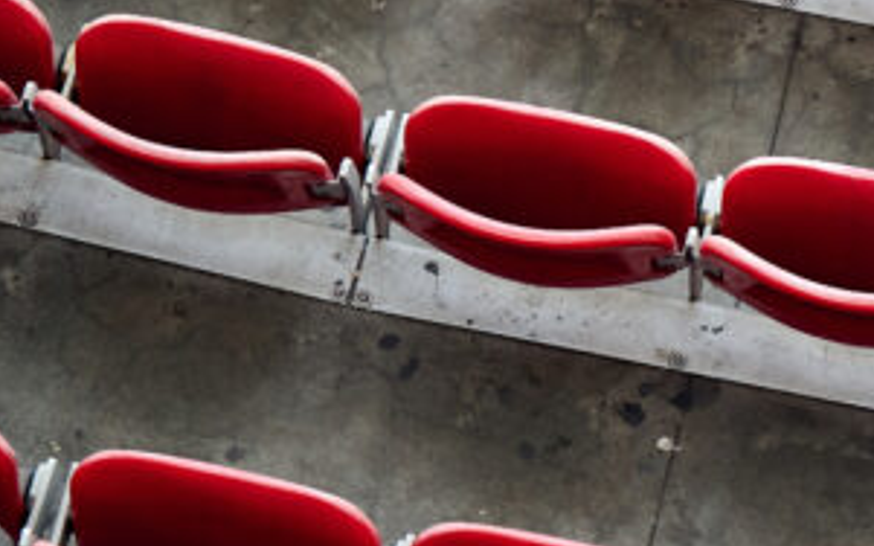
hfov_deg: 7.4
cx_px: 1037
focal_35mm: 281
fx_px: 6692
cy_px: -176
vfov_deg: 4.7
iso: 560
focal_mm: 81
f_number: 2.8
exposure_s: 1/800
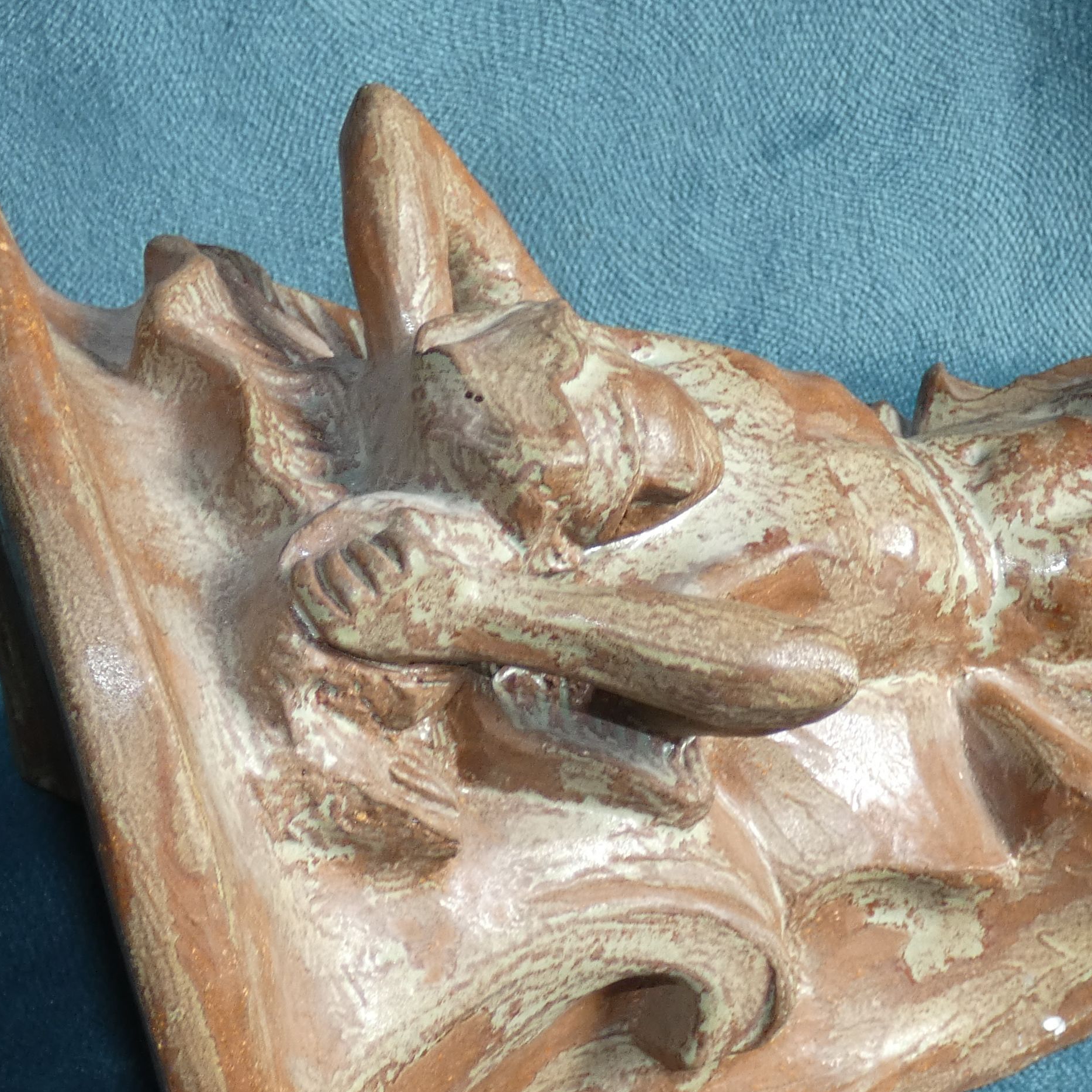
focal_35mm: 95
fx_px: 3391
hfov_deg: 18.2
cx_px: 819
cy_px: 587
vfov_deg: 18.3
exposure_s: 1/60
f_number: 3.6
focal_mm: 7.3
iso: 100
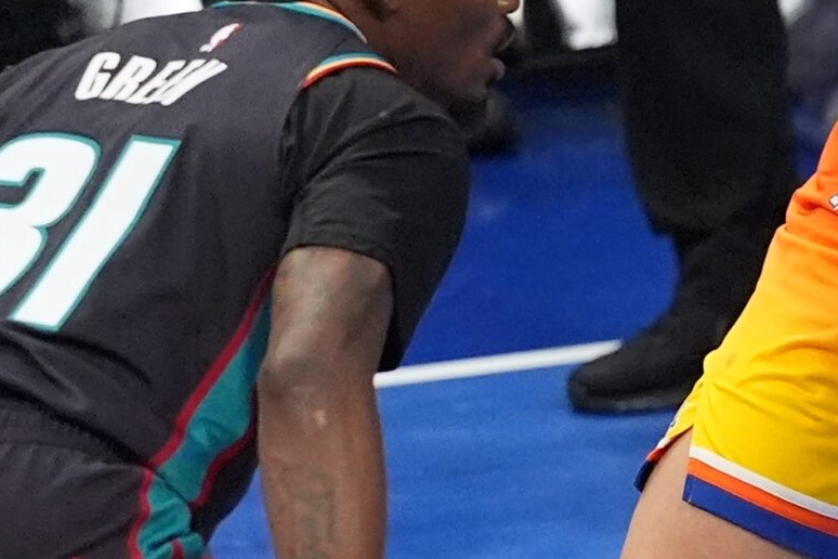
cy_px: 343
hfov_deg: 1.4
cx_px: 854
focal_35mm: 1489
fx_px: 34658
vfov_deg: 0.9
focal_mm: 300
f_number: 2.8
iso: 4000
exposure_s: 1/2000
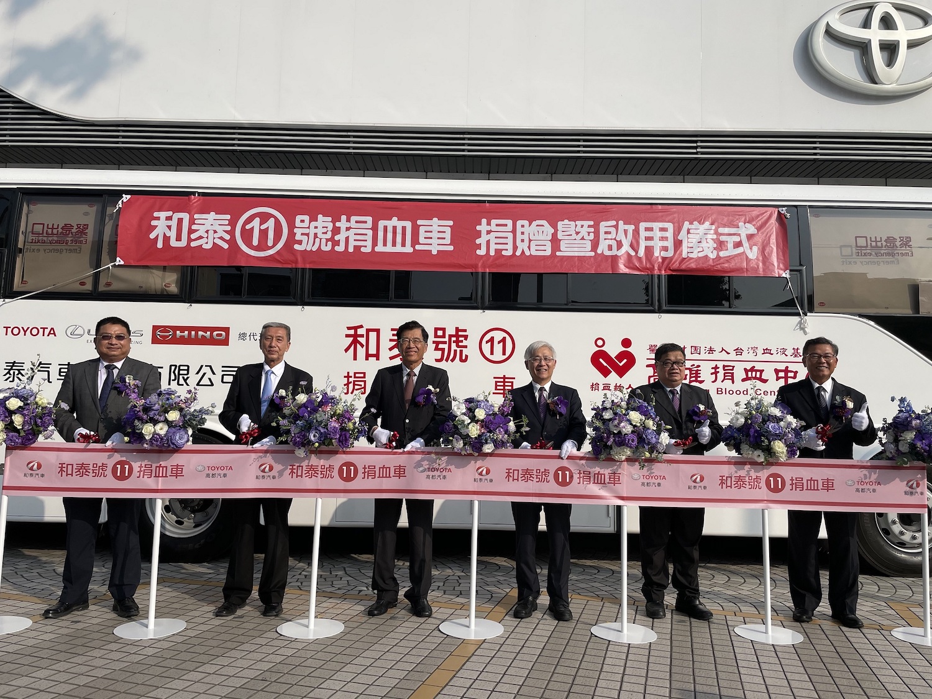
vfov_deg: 53.1
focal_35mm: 26
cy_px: 350
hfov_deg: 67.3
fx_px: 700
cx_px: 466
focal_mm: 4.2
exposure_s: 1/5291
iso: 32
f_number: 1.6
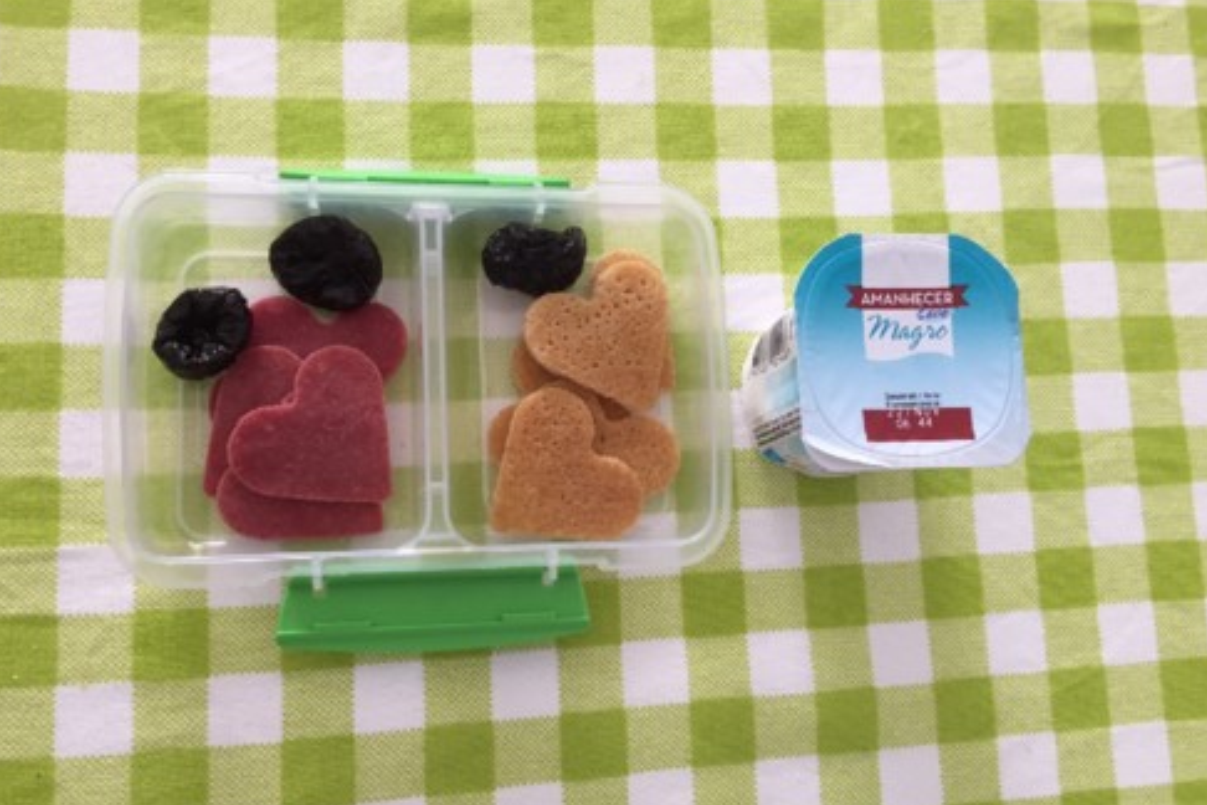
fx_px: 1039
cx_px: 606
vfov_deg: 42.2
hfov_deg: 60.3
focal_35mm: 31
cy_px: 456
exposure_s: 1/33
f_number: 2.2
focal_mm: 4.15
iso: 80
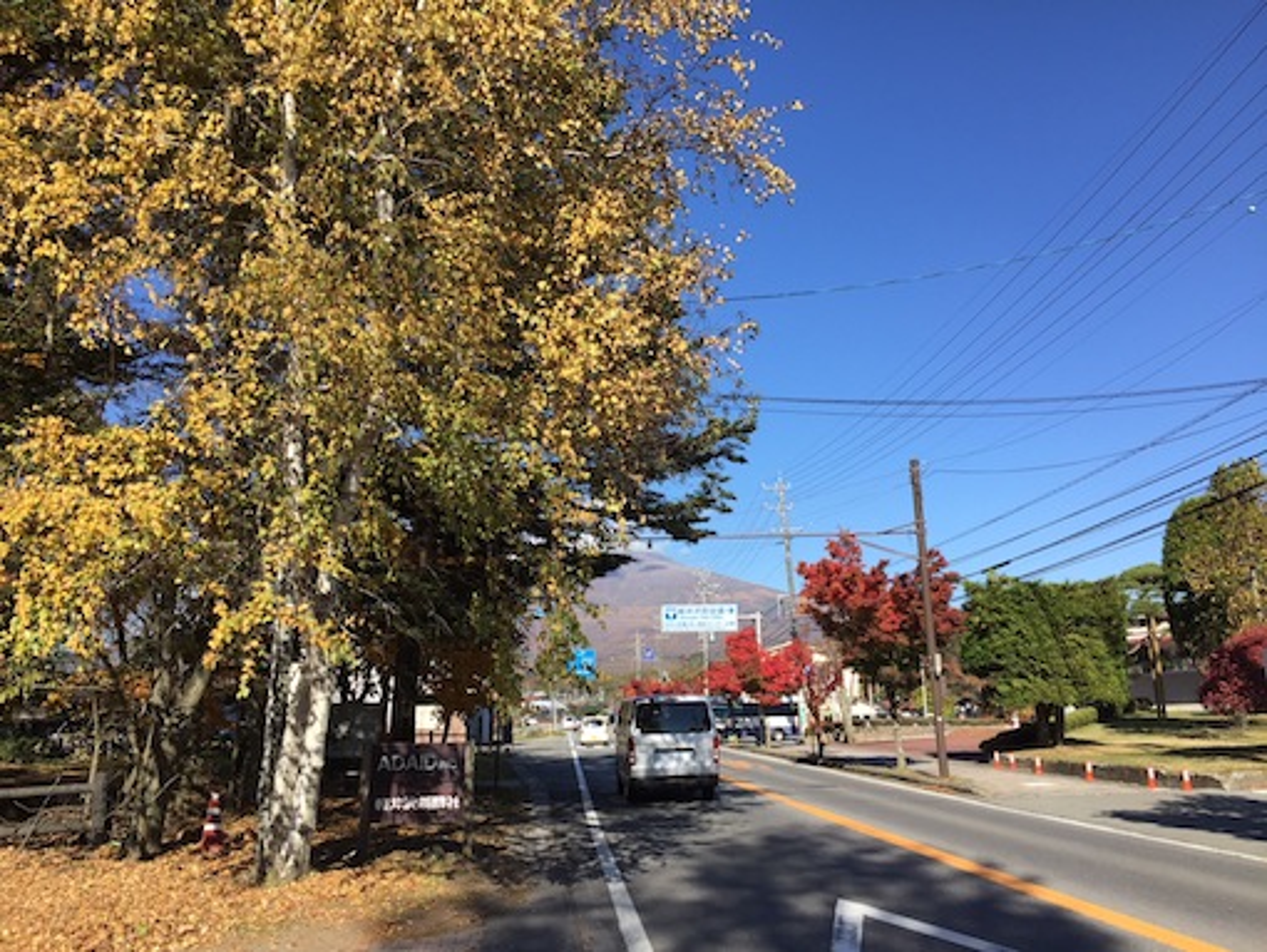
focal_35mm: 29
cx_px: 634
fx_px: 1062
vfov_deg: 48.3
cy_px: 476
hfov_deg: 61.6
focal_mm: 4.15
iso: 32
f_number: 2.2
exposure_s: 1/1319
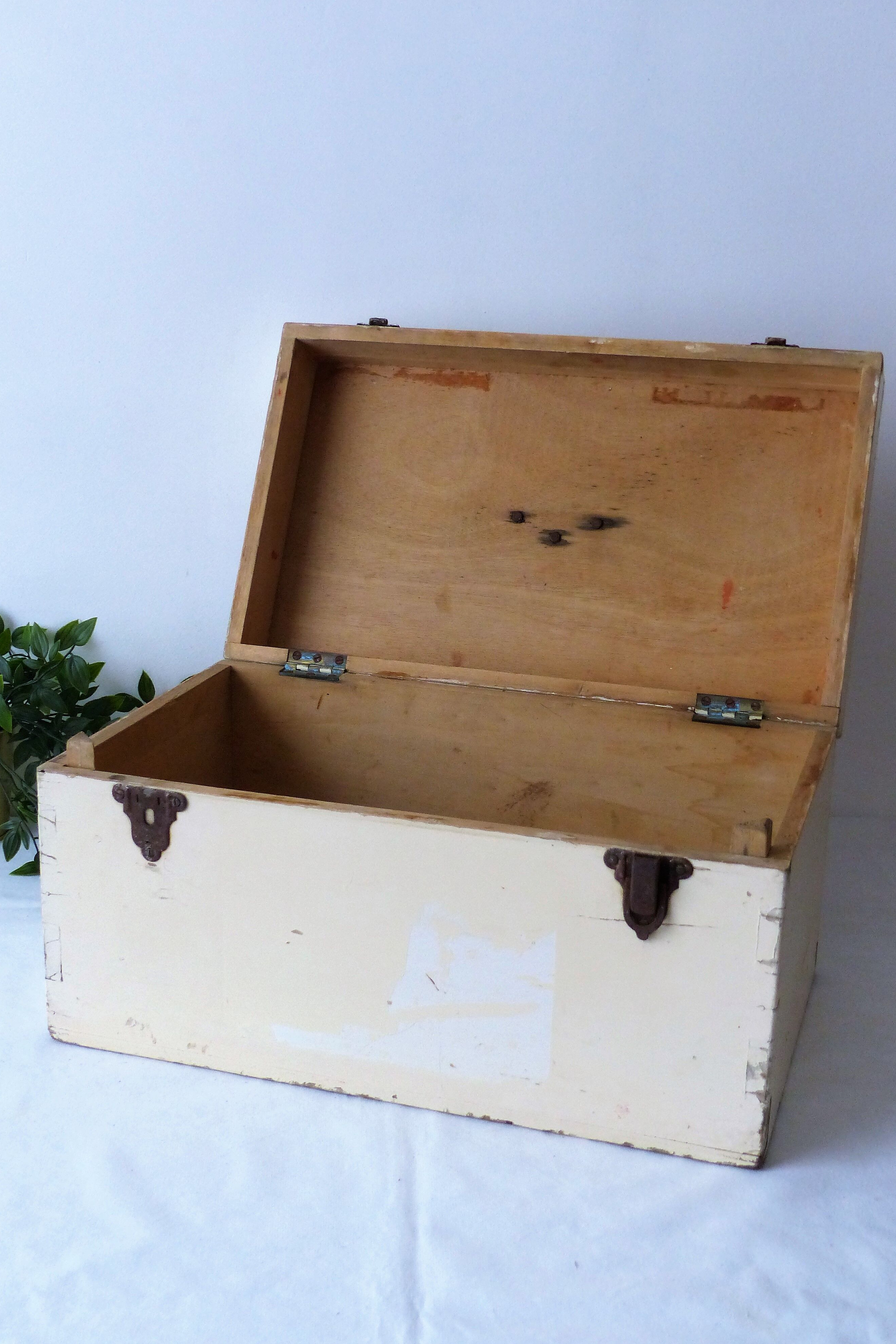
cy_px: 670
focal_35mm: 46
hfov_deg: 29.2
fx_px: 1717
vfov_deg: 42.7
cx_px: 438
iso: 320
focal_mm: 7.6
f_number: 2.8
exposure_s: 1/60
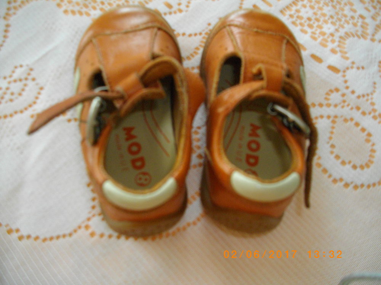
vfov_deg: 44.2
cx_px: 190
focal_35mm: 32
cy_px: 142
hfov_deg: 56.8
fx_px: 352
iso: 283
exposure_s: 1/50
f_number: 2.9
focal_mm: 5.7
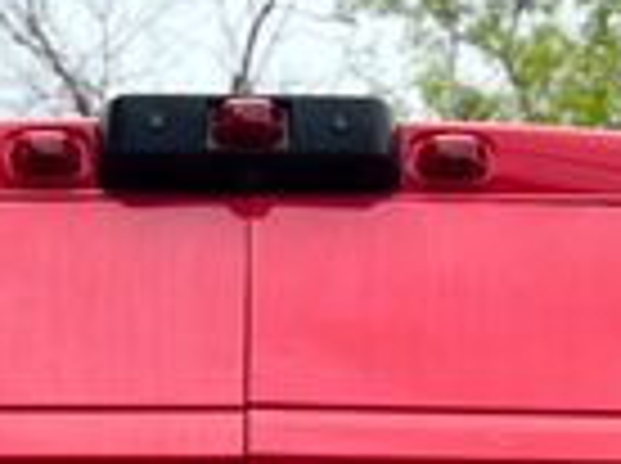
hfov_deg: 16.3
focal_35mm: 121
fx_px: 2167
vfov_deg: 10.8
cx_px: 248
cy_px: 1018
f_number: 1.5
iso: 50
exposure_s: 1/509
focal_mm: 5.7
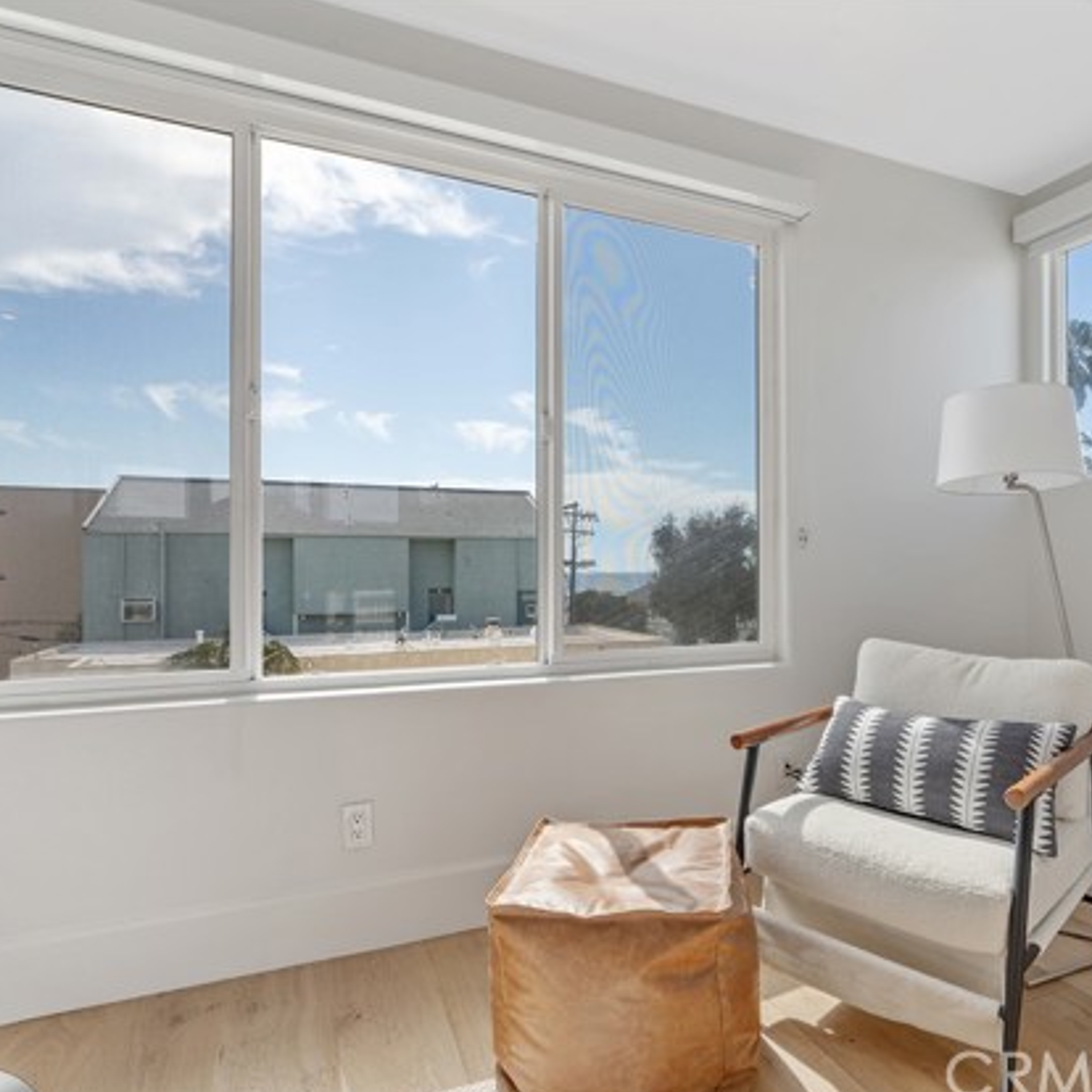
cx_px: 652
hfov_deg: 71.4
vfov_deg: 72.1
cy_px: 551
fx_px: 749
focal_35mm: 21
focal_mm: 16
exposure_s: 1/15
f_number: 9
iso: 100
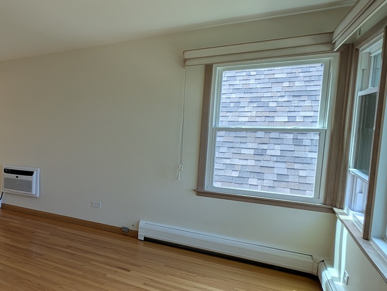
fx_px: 291
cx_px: -16
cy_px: 150
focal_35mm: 26
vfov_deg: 53.1
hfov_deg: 51.0
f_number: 1.95
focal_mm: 2.23
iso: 37
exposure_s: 1/160
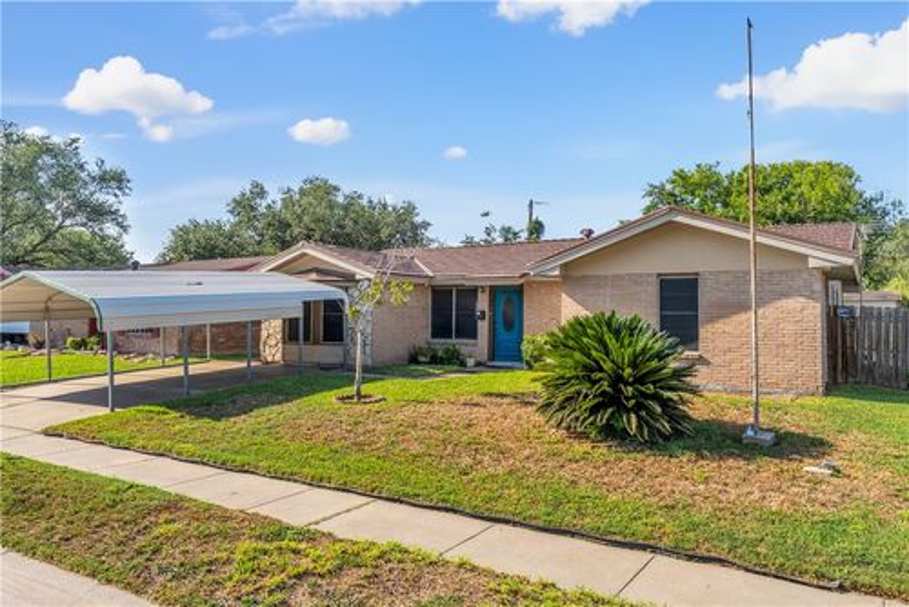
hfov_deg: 73.7
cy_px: 304
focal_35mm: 24
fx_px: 606
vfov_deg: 53.2
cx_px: 454
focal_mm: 24
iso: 200
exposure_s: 1/320
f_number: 9
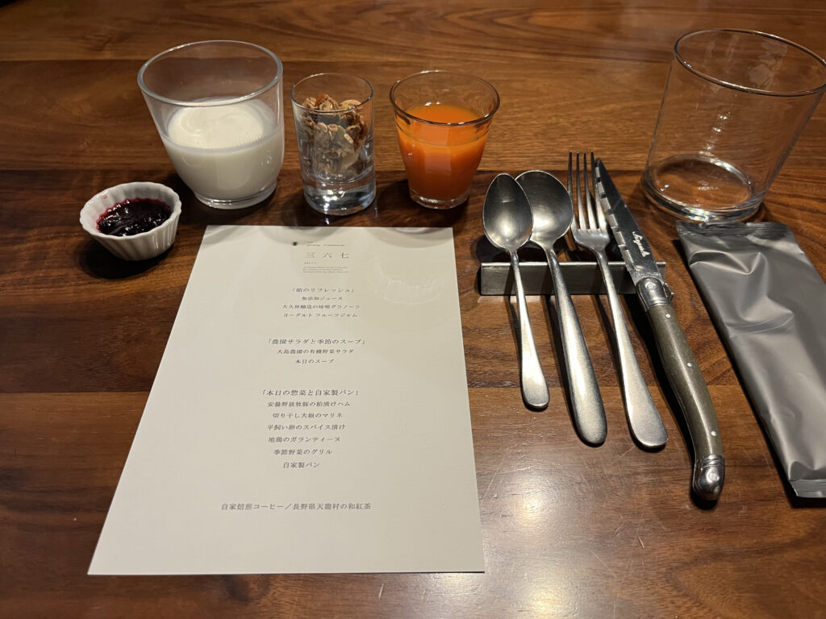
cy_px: 310
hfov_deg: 67.3
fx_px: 620
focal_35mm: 26
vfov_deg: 53.1
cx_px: 413
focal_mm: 5.1
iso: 160
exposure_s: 1/60
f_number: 1.6
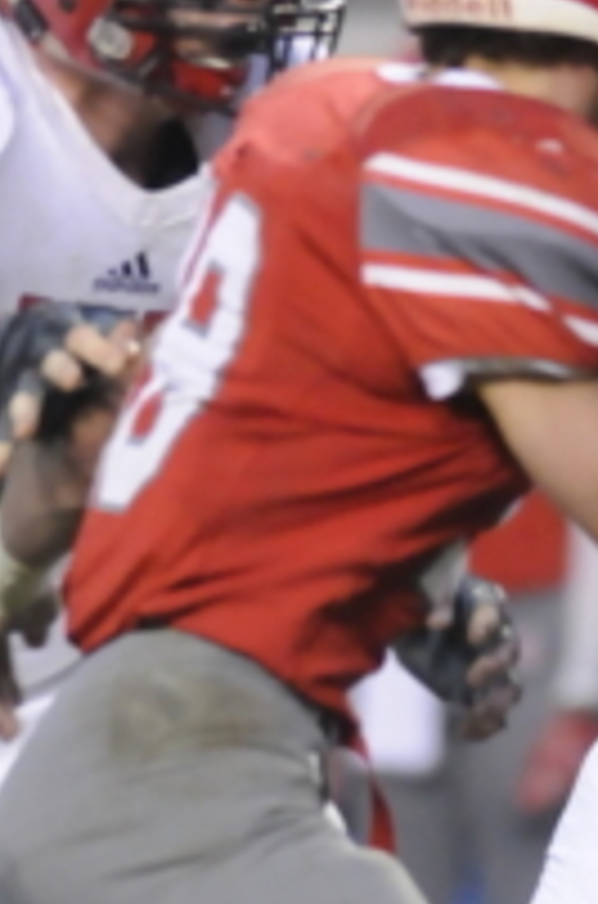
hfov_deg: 0.8
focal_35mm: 1791
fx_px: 44855
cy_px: 603
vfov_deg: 1.2
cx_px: 924
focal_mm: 300
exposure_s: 1/500
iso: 2500
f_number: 5.6
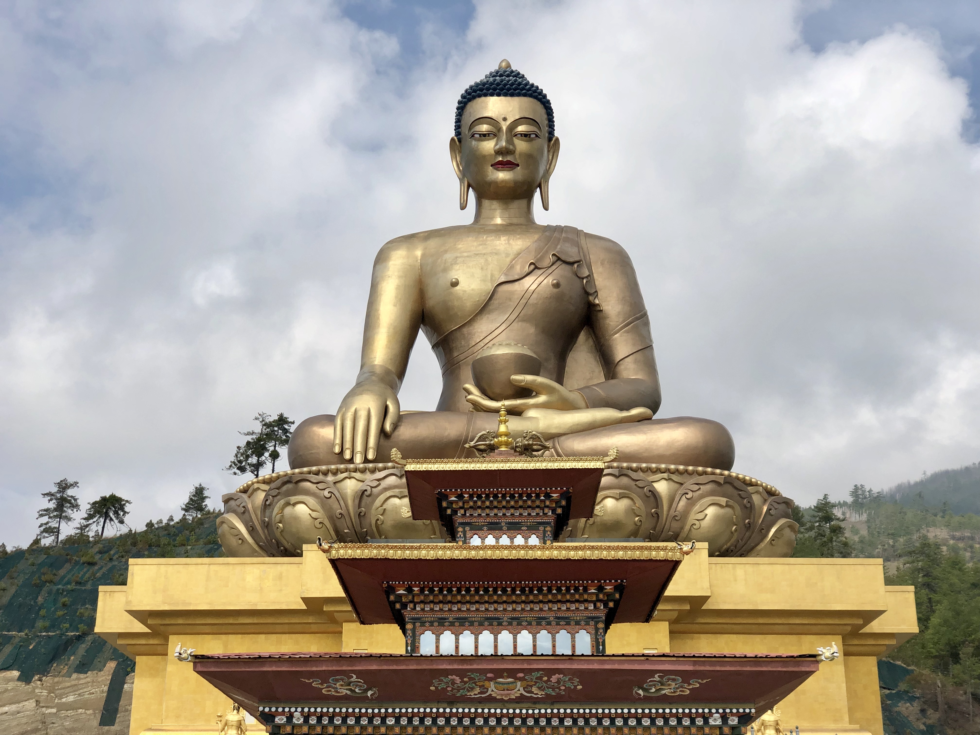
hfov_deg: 36.8
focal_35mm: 52
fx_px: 1472
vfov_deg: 28.0
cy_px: 368
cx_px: 490
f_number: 2.4
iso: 16
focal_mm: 6
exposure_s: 1/2088
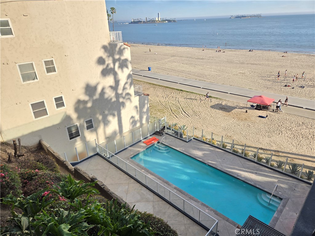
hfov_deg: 73.9
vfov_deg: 58.9
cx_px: 158
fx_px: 209
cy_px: 118
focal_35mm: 23
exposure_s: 1/1365
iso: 25
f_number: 1.8
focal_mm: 5.4
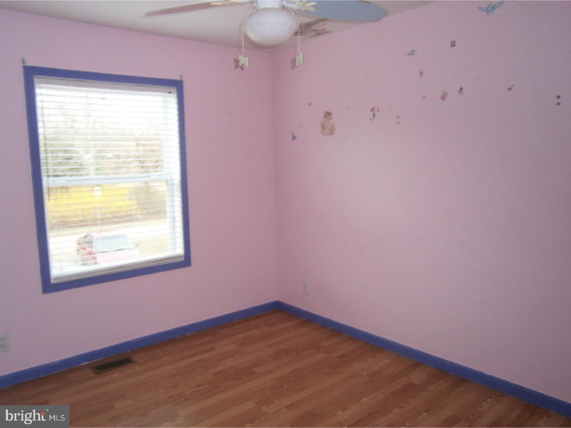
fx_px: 429
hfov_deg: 67.3
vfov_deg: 53.1
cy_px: 214
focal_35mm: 26
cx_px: 286
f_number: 2.8
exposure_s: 1/30
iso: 125
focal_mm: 4.7
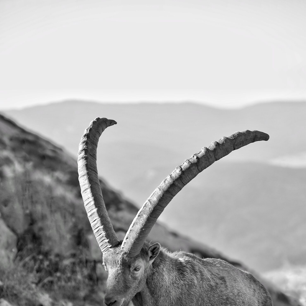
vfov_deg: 10.6
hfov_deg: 10.6
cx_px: 162
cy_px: 246
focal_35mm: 165
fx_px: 1650
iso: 400
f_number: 4
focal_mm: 120
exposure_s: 1/1000
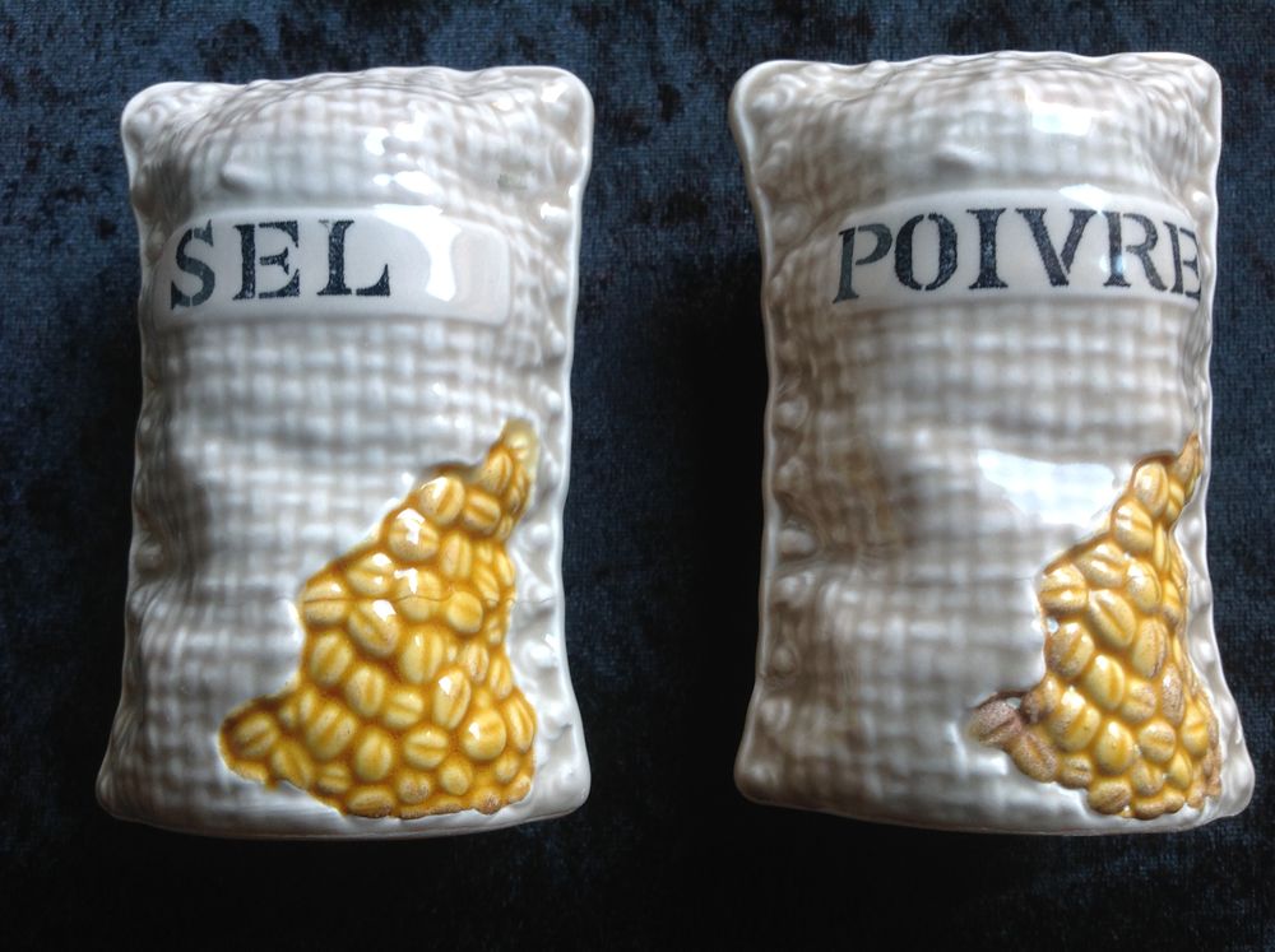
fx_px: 1287
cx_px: 638
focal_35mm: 35
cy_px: 476
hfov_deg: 52.7
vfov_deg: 40.6
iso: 50
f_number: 2.4
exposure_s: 1/17
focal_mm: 4.28
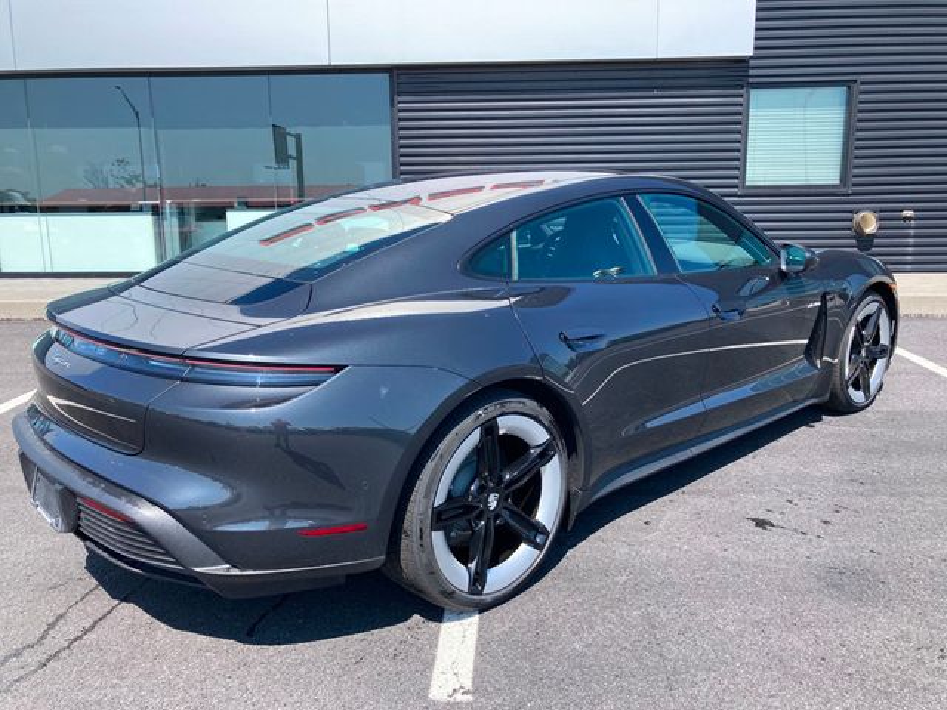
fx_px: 766
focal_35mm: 28
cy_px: 355
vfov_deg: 49.7
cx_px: 474
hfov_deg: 63.4
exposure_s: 1/857
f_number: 1.8
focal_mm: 3.99
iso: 20
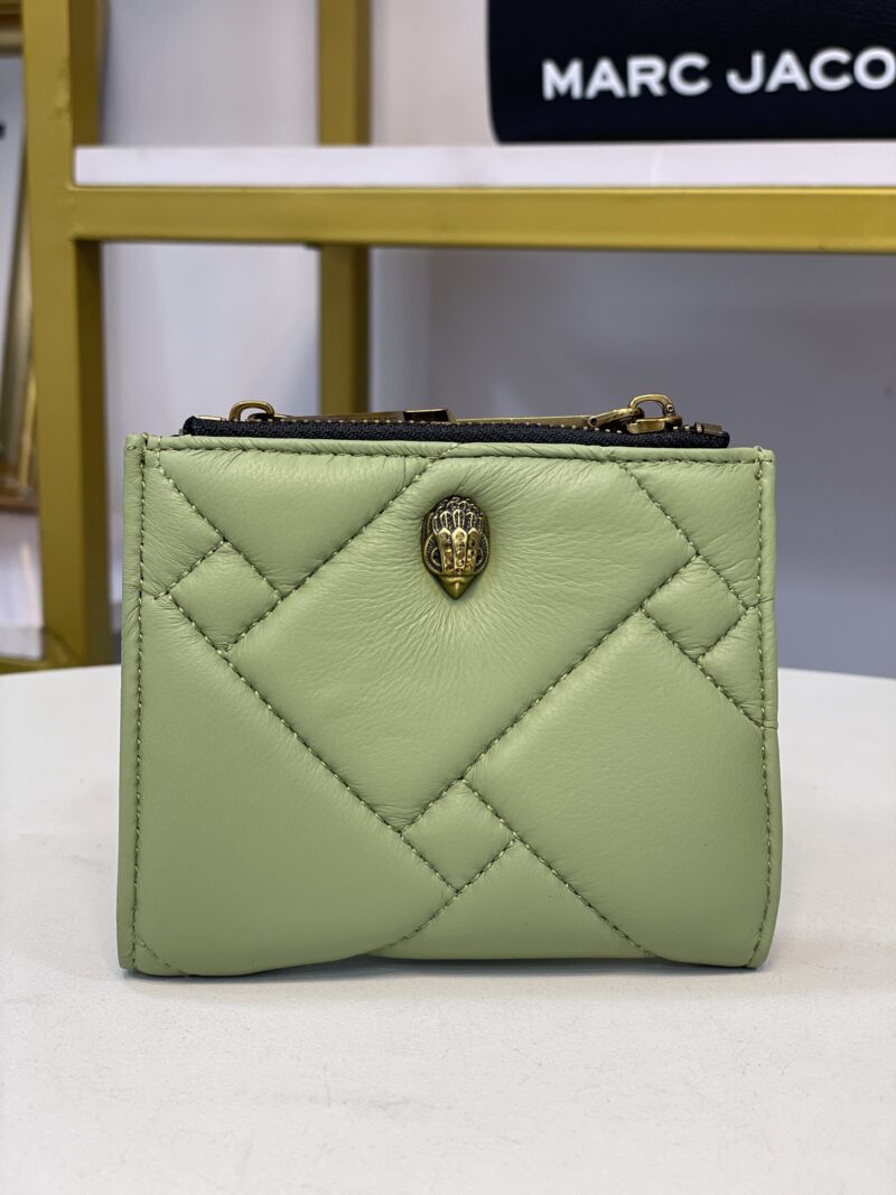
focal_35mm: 52
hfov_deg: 28.0
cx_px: 448
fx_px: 1795
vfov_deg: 36.8
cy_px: 598
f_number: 2
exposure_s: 1/100
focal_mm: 6
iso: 50
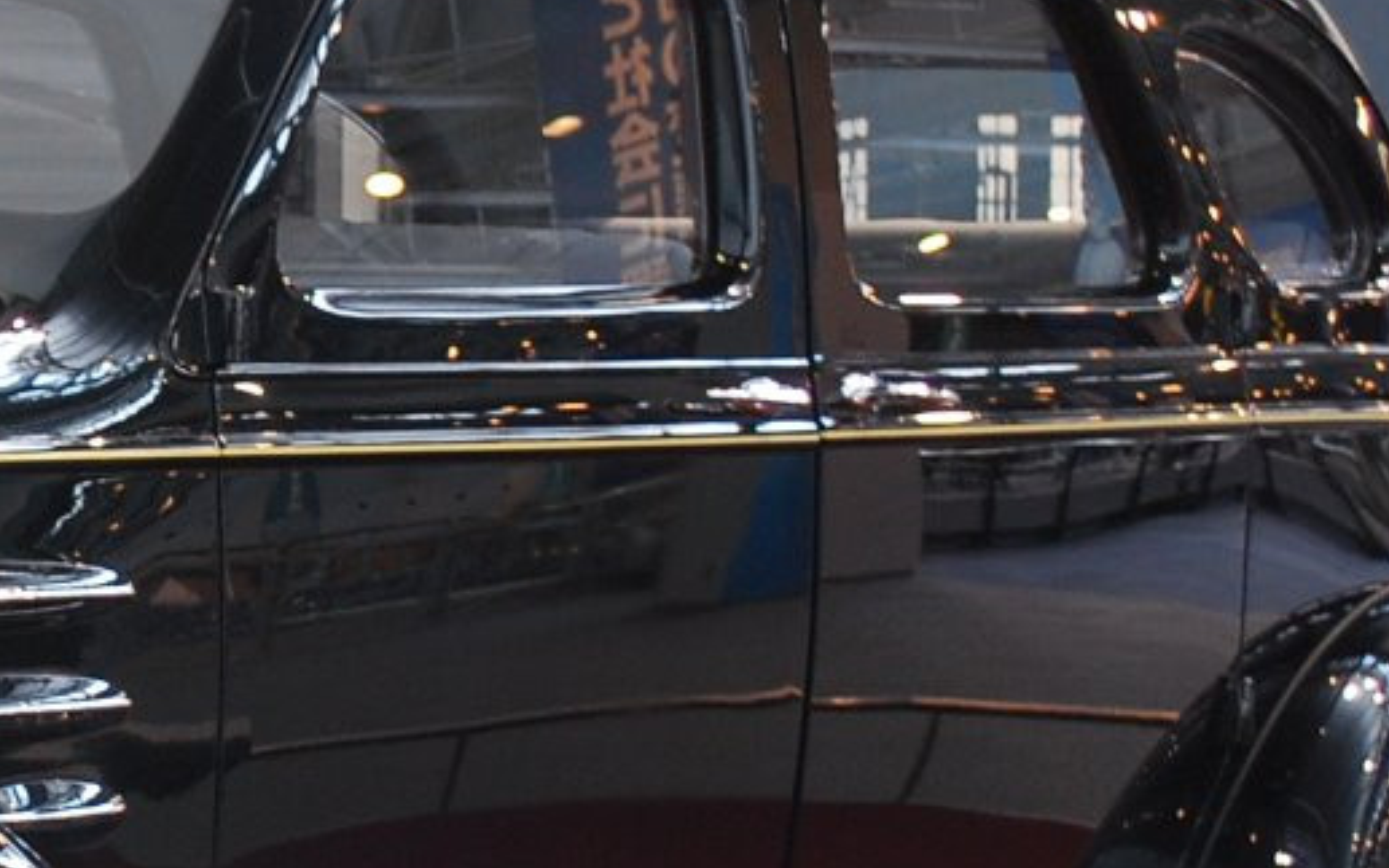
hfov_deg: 14.4
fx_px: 5375
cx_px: -159
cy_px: 580
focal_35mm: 142
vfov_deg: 9.2
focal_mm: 32
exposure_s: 1/15
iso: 400
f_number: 5
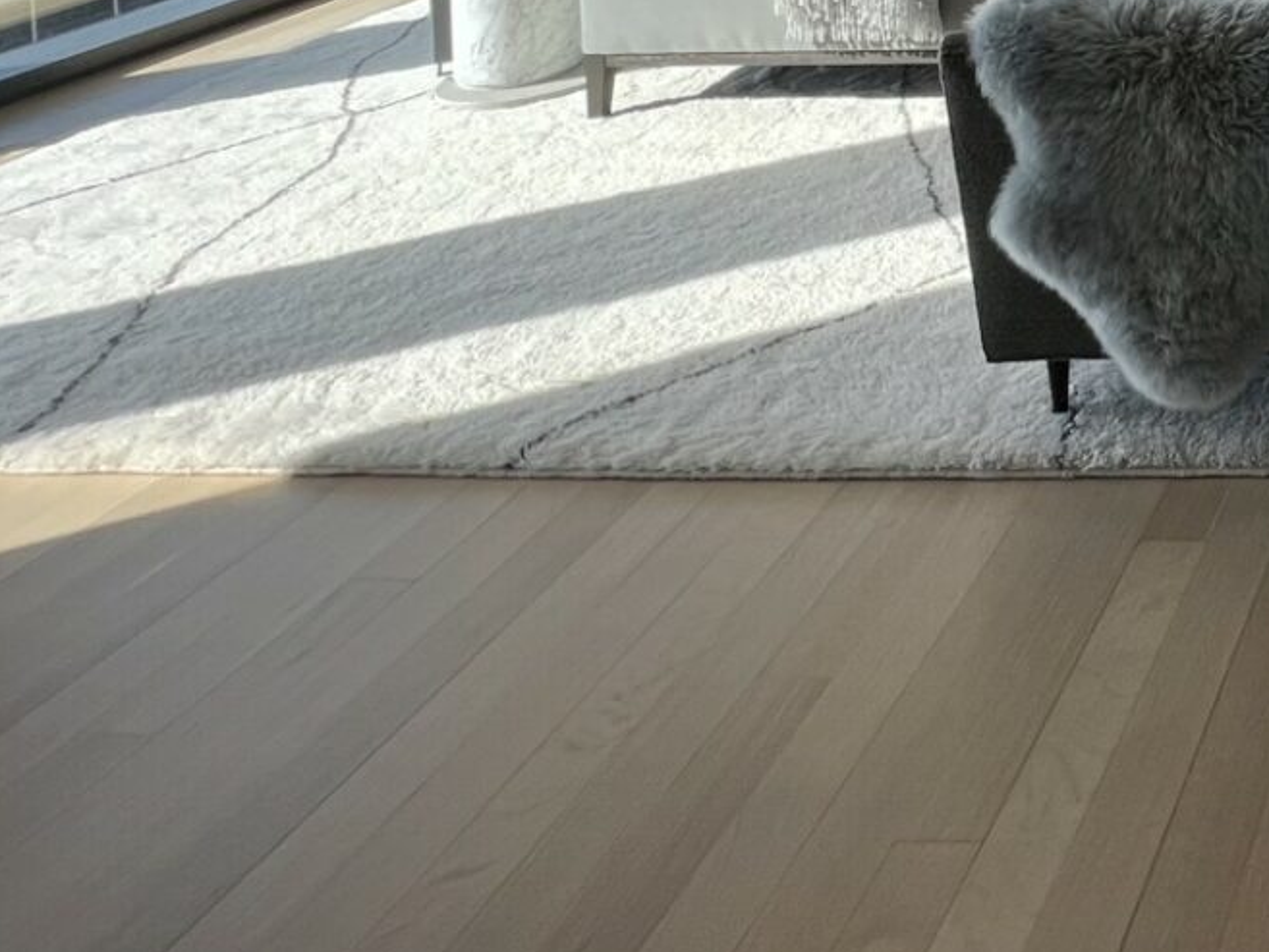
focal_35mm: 38
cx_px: 1632
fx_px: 1393
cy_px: -411
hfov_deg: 34.9
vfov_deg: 27.9
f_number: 1.8
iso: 32
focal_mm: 1.57
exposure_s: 1/227
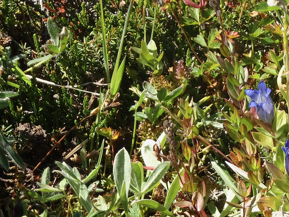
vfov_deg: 3.4
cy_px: 143
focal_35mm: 436
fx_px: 3641
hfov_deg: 4.5
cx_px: 260
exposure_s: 1/250
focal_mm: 36.24
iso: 125
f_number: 6.3
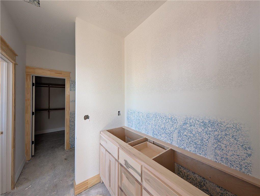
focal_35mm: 12
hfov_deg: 110.5
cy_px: 98
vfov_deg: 94.6
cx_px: 130
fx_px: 90
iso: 68
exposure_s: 1/77
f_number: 1.7
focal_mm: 2.02
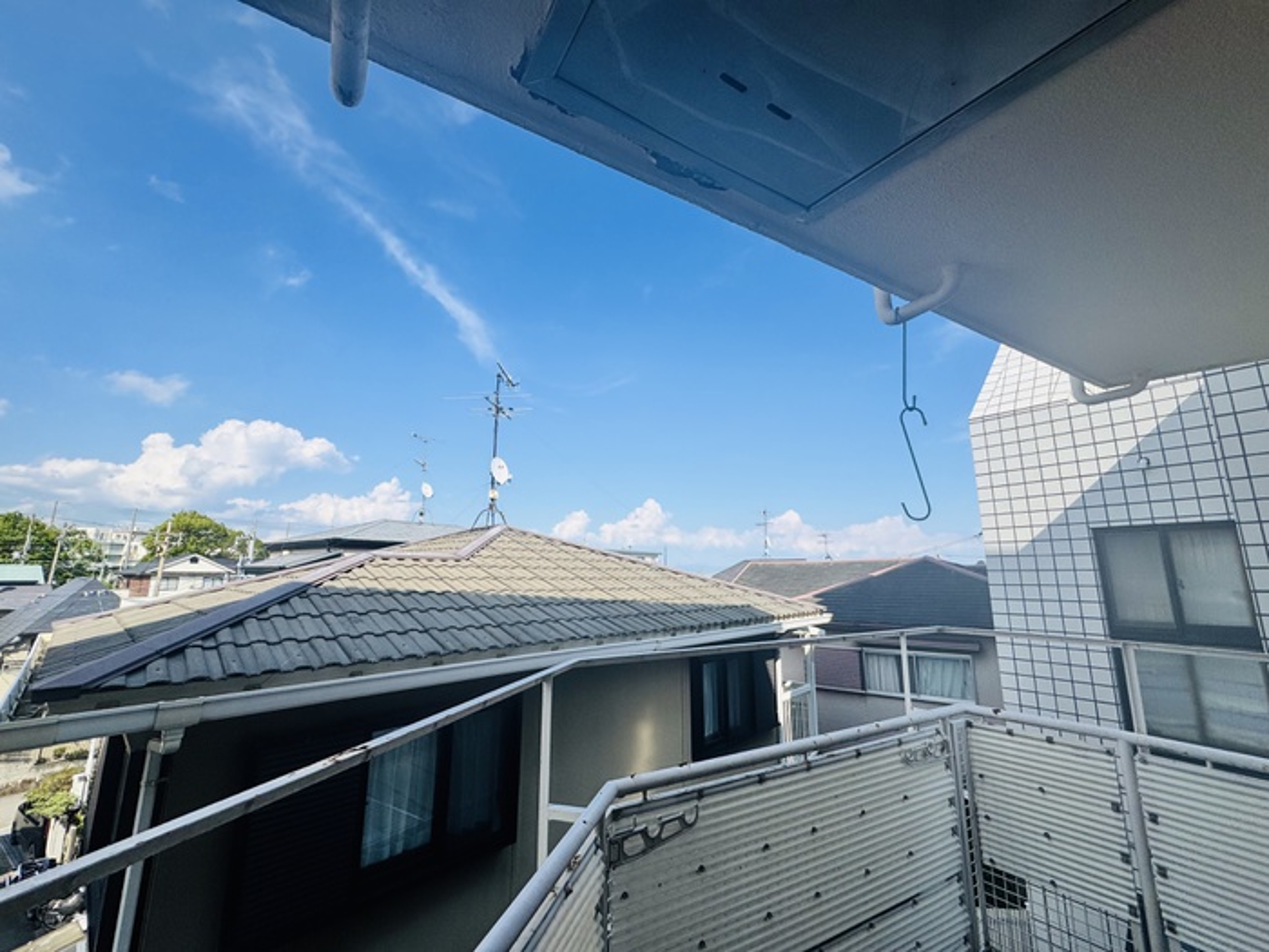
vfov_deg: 85.7
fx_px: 513
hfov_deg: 102.1
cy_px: 476
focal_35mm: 14
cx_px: 634
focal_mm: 2.22
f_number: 2.2
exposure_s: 1/2770
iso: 50
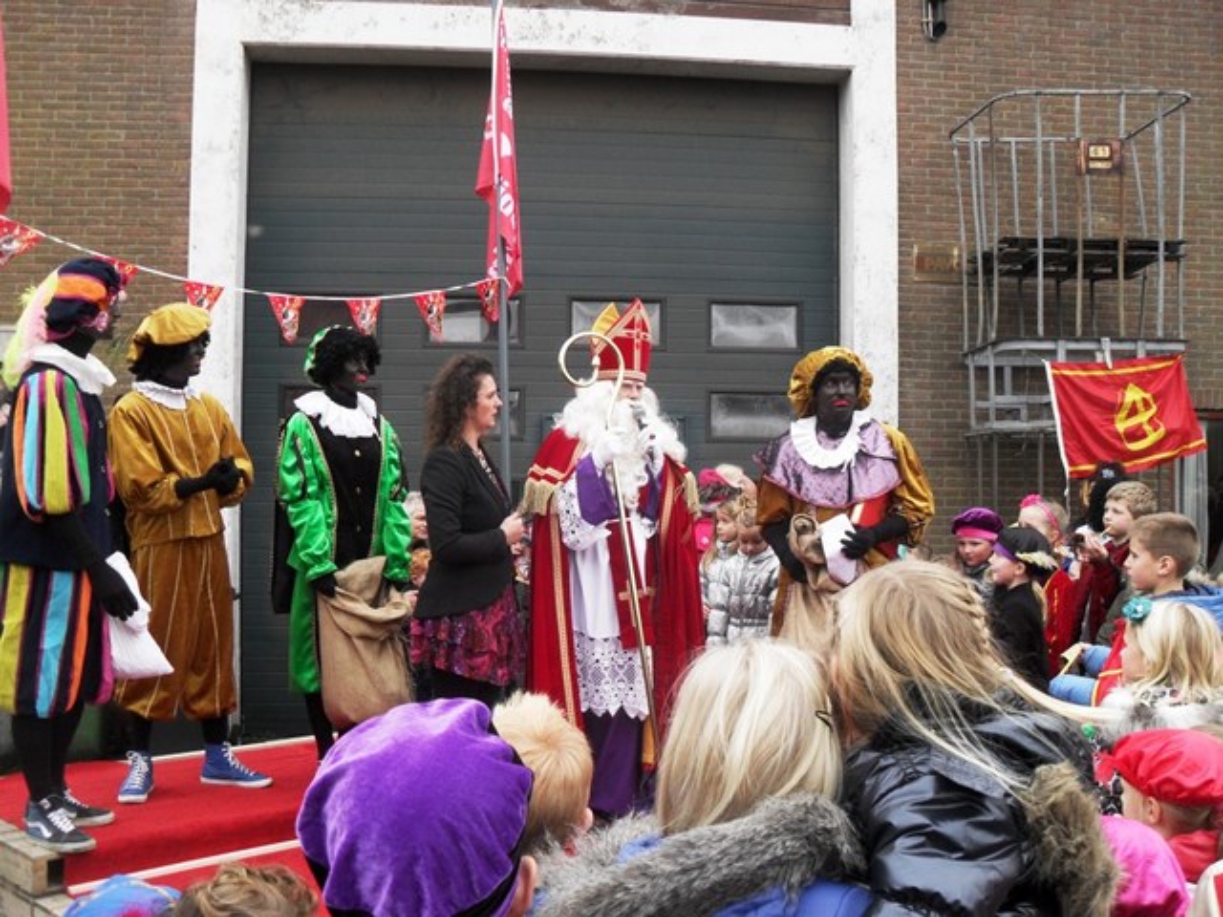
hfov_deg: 52.6
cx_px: 612
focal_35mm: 35
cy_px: 458
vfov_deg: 40.7
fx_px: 1237
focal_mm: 6.2
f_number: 2.8
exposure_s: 1/180
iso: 100
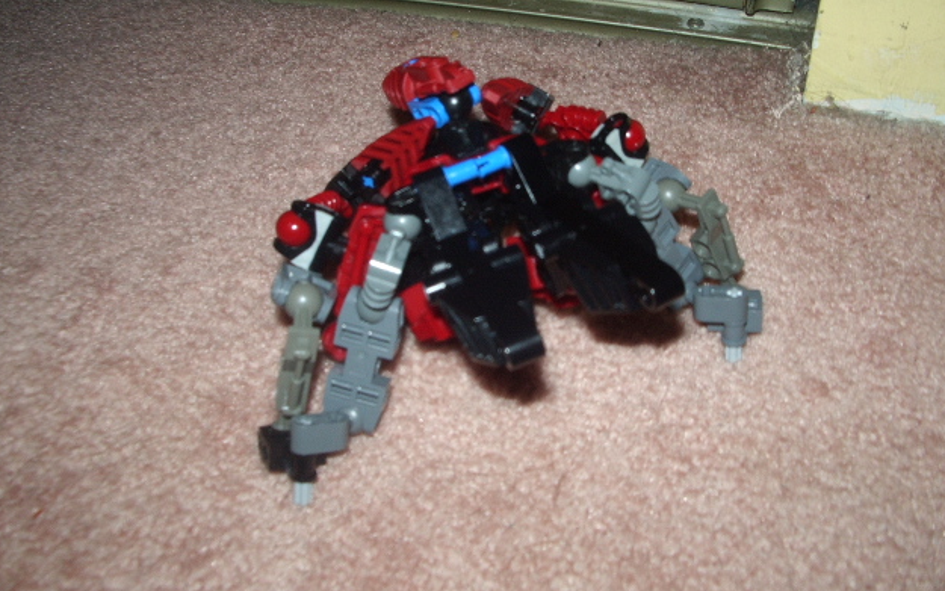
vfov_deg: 33.6
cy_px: 278
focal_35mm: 38
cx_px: 479
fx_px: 979
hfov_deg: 51.5
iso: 100
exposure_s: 1/40
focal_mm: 5.8
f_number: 4.3
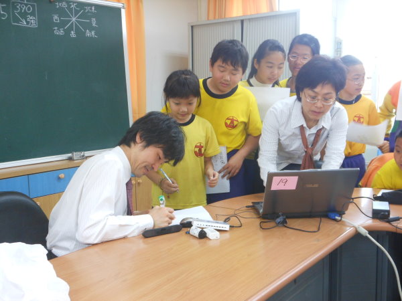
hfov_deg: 43.9
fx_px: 499
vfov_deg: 33.6
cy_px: 150
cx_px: 201
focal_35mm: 43
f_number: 3.8
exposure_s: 1/30
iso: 250
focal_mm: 7.7
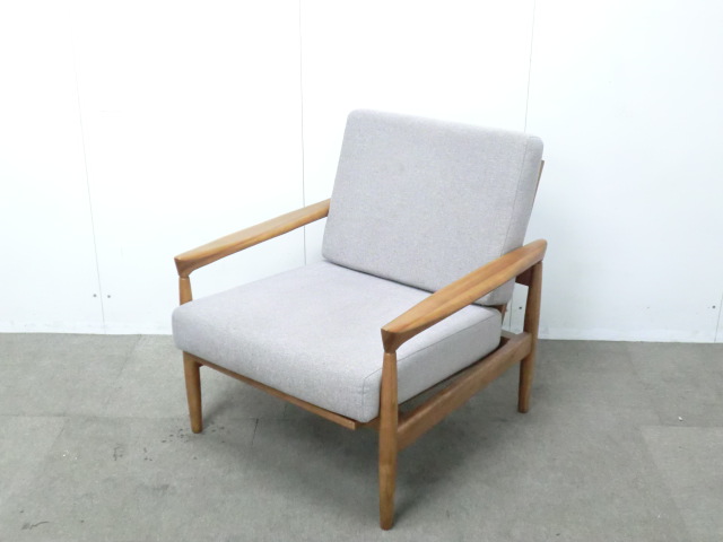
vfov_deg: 32.2
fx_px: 940
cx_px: 362
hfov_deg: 42.1
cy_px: 271
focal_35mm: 45
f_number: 4.3
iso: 800
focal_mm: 8.2
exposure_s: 1/25
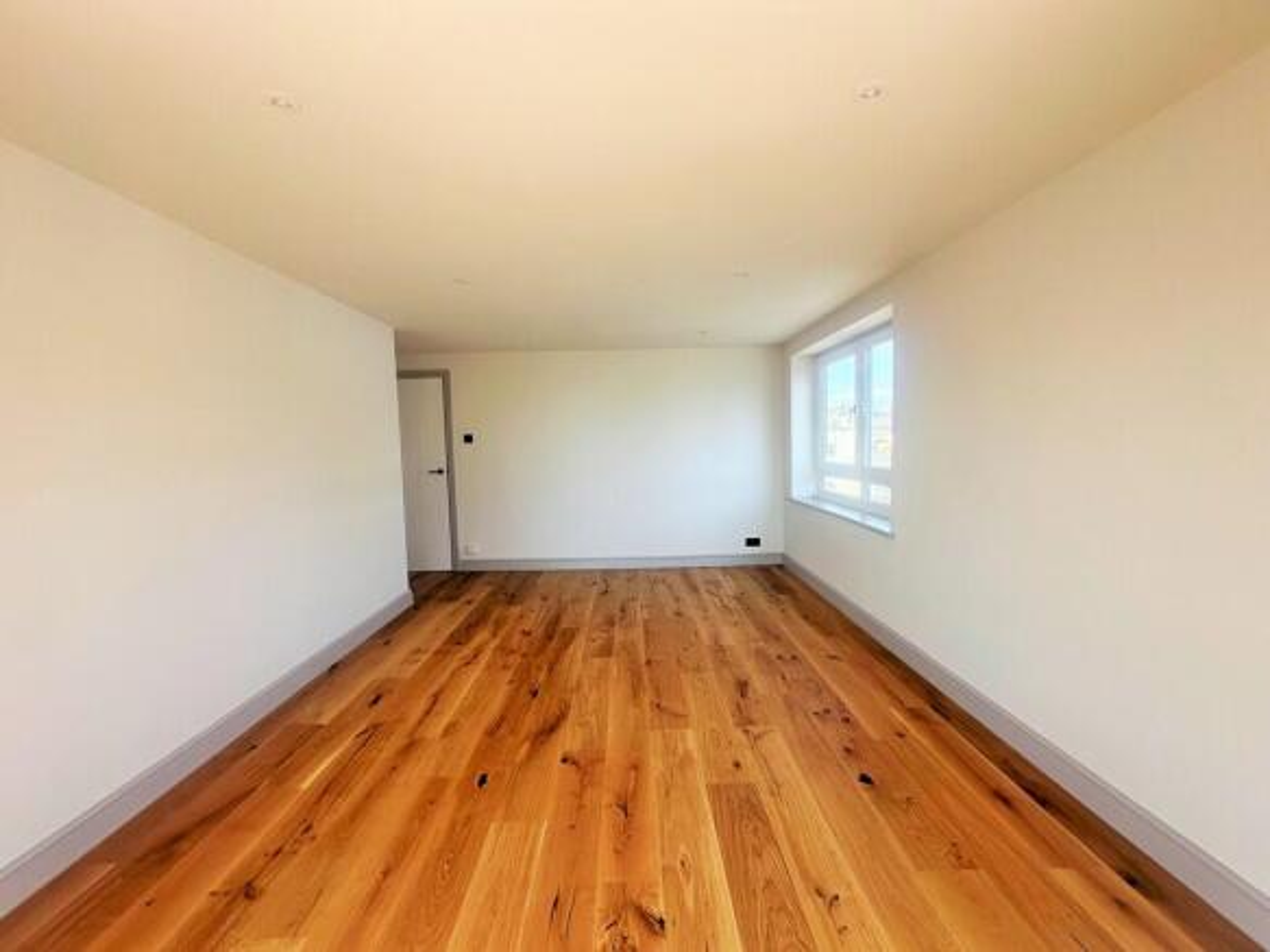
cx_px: 635
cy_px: 476
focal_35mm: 14
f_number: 2.2
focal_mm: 2.22
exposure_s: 1/220
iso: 40
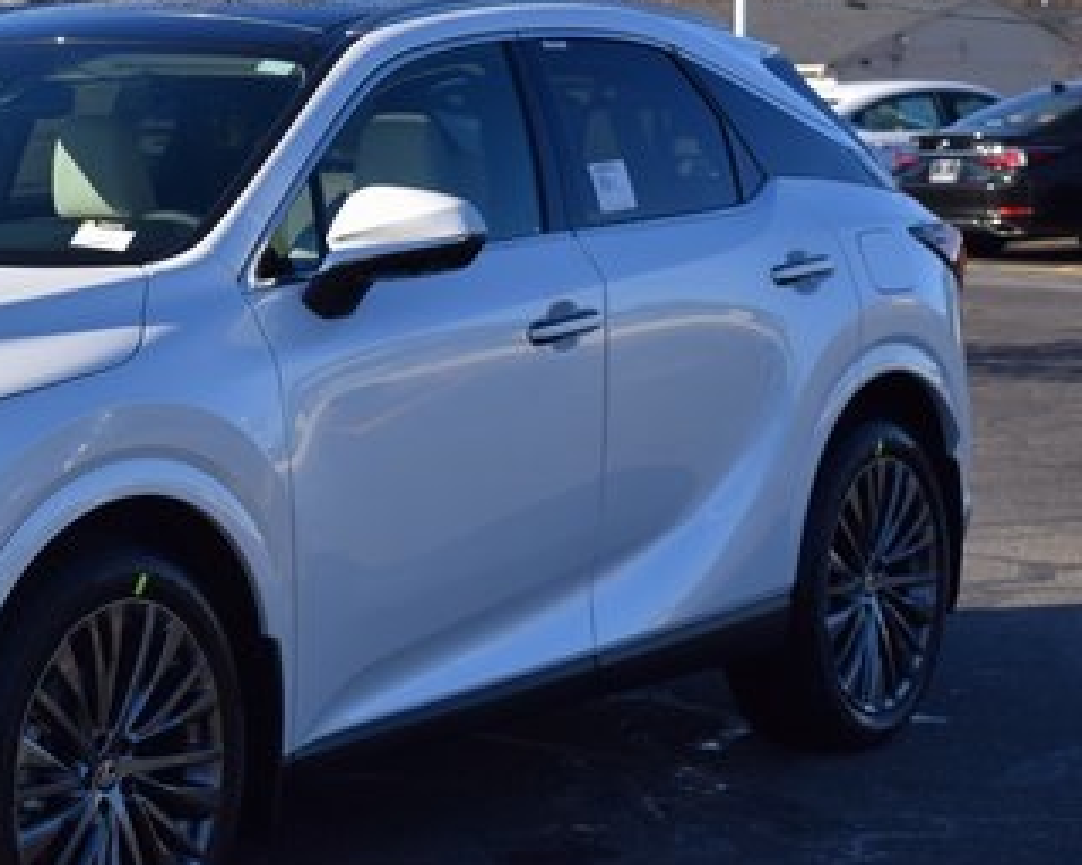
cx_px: 24
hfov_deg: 16.7
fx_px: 3617
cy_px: 327
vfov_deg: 13.6
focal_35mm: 113
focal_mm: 40
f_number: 7.1
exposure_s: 1/1600
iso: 400
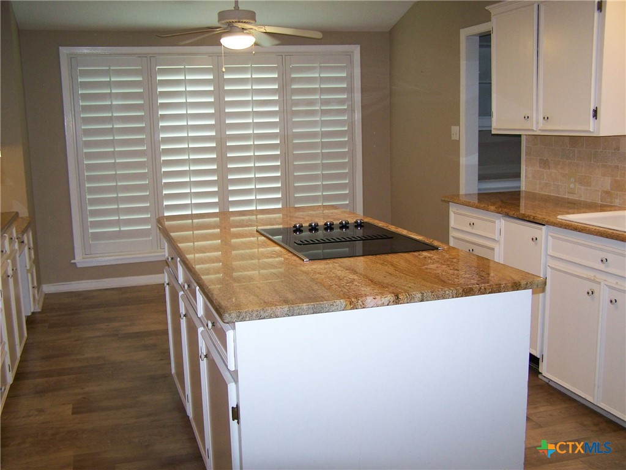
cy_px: 235
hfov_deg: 49.0
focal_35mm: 38
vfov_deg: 37.7
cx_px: 313
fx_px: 687
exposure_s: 1/60
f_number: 2.8
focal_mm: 6.3
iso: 160
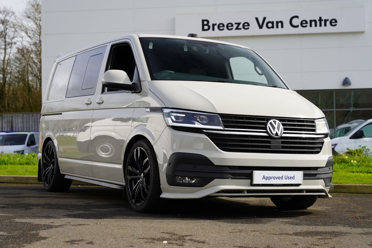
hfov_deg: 32.0
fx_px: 649
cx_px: 186
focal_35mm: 63
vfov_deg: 21.6
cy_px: 124
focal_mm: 62.9
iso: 100
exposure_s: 1/250
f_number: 5
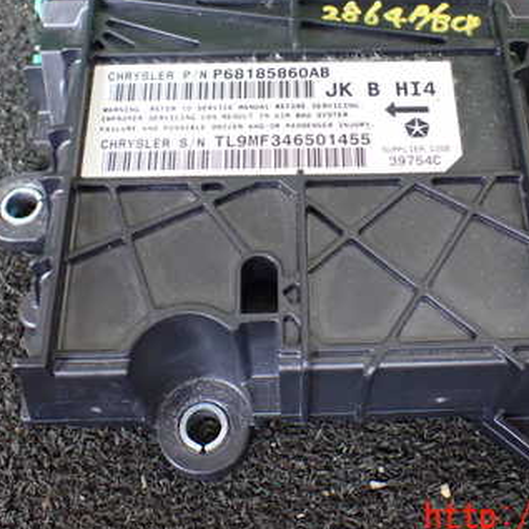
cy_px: 165
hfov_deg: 34.0
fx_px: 864
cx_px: 301
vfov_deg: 33.6
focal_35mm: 50
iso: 800
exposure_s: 1/60
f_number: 2.3
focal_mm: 5.4
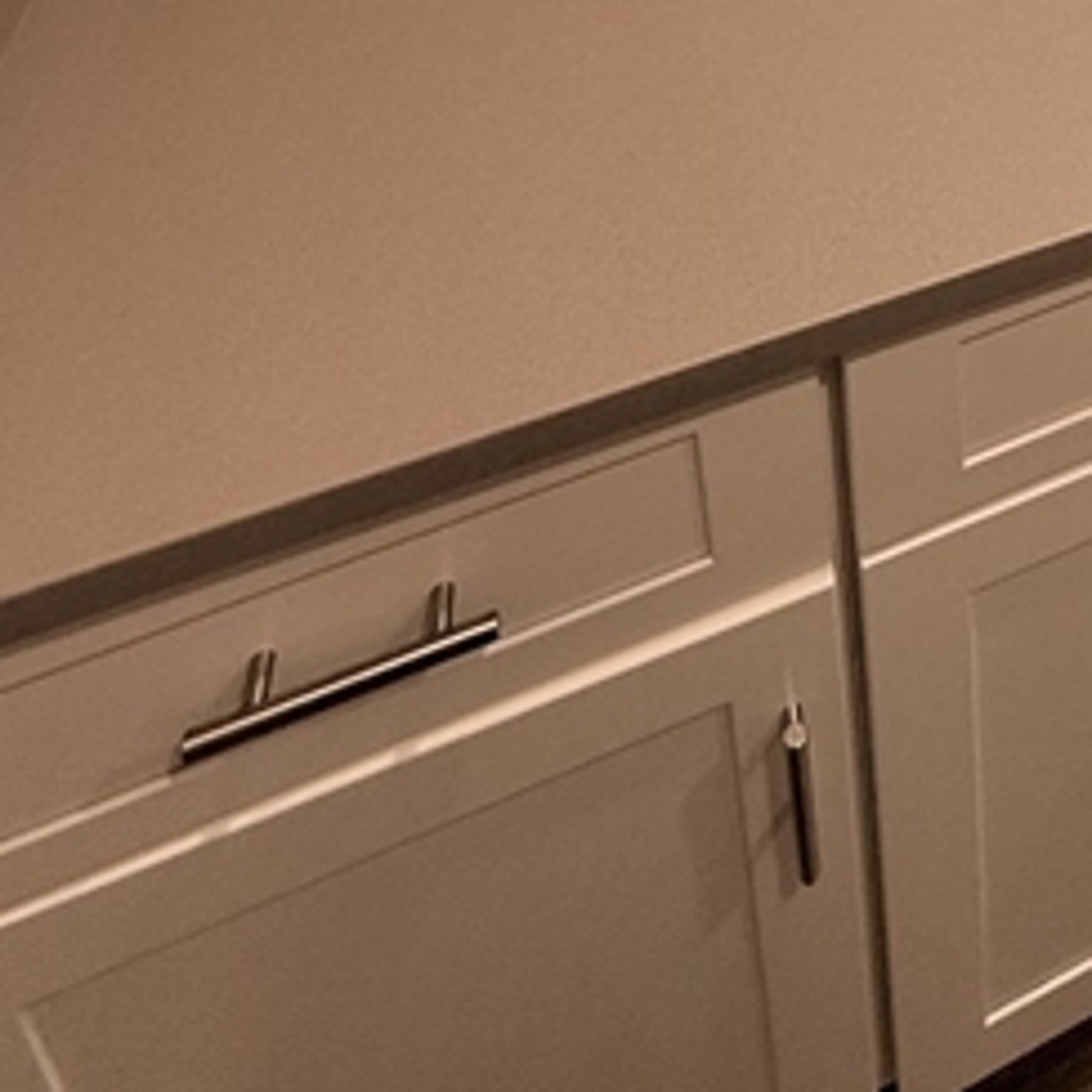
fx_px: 1392
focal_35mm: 39
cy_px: -550
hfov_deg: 37.5
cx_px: 1132
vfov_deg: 28.1
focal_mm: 2.22
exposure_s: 1/99
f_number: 2.2
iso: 80
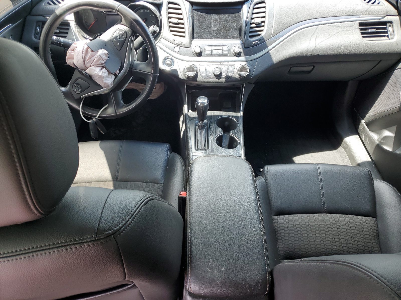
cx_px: 200
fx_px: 301
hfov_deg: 67.3
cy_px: 150
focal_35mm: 26
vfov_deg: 53.1
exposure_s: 1/127
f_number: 1.5
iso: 50
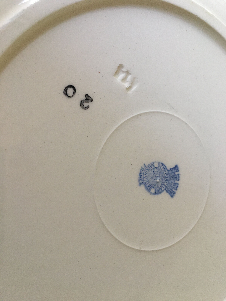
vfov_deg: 61.7
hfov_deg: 48.2
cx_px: 113
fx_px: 252
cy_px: 150
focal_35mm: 29
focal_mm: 4.15
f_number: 2.2
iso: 125
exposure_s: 1/30
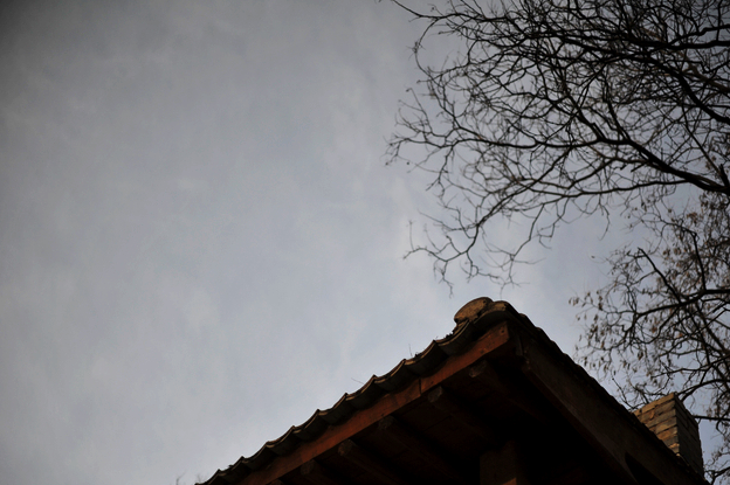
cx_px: 400
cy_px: 304
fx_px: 932
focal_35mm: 46
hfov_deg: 42.7
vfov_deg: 29.1
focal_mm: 35
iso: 200
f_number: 1.8
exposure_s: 1/6400
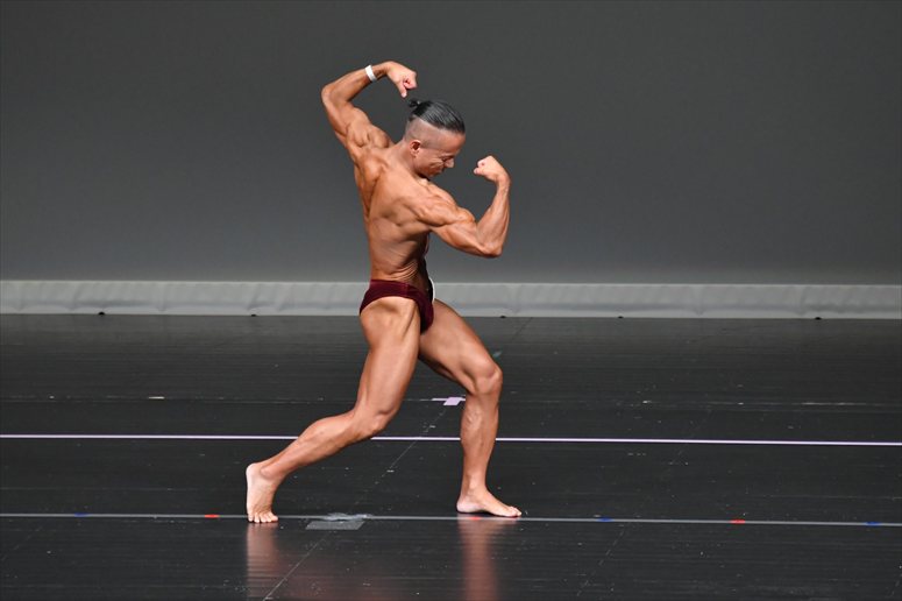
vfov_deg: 4.0
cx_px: 451
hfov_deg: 6.0
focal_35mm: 345
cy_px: 300
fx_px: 8640
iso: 4000
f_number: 5.6
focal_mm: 230
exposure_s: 1/400
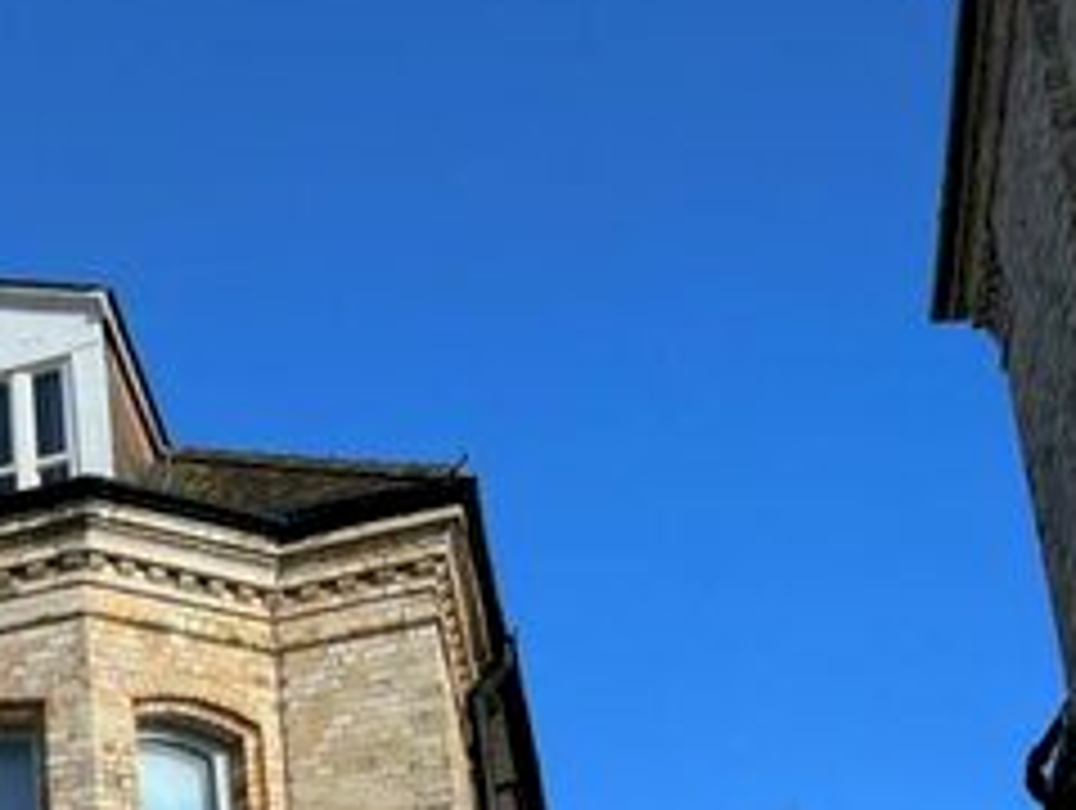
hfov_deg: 22.3
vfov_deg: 17.8
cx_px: -405
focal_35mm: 76
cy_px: 1150
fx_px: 2366
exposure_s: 1/3049
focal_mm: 5.1
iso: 50
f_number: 1.6
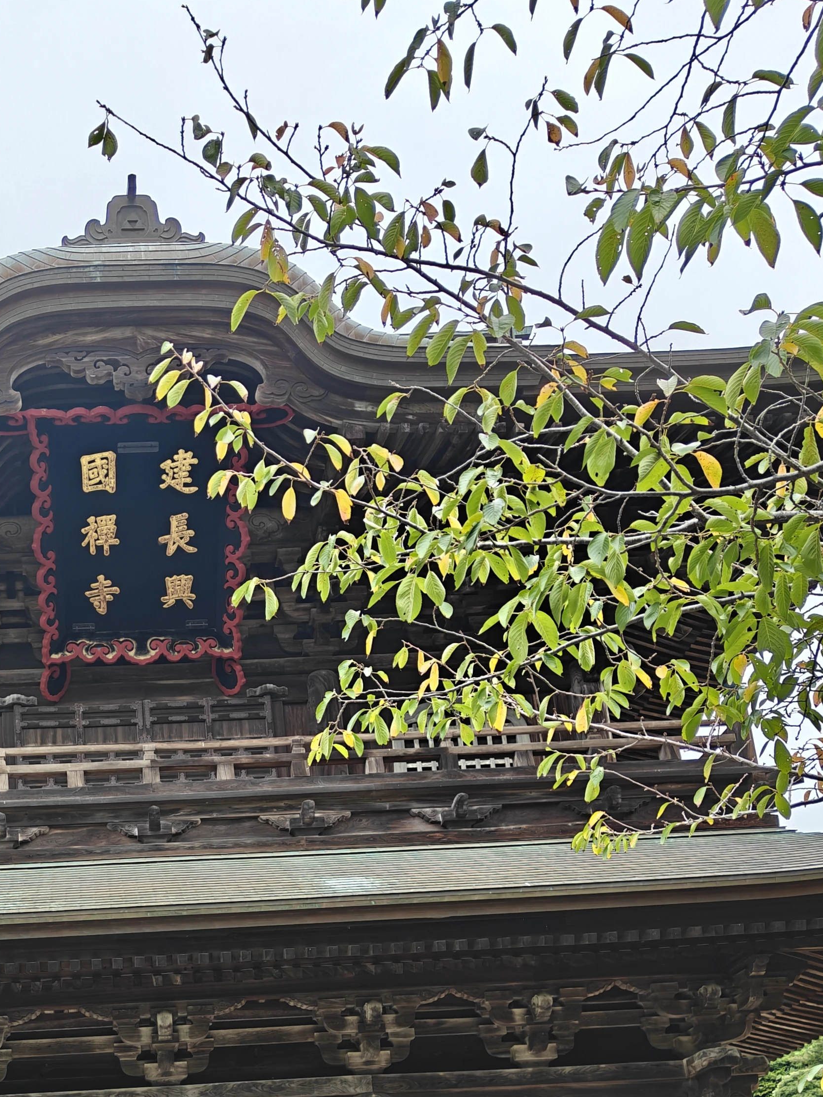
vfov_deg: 40.5
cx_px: 174
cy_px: 932
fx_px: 1395
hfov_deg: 32.1
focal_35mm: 44
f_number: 1.8
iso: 80
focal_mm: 5.59
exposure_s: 1/296
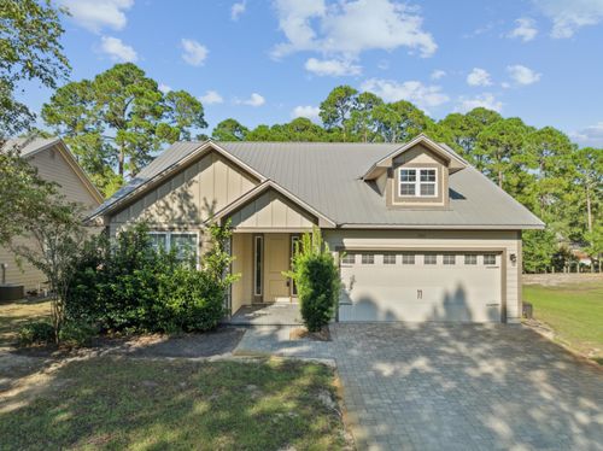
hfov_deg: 71.6
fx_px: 418
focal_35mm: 24
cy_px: 226
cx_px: 302
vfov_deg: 56.7
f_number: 2.8
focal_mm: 12.29
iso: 190
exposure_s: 1/1000
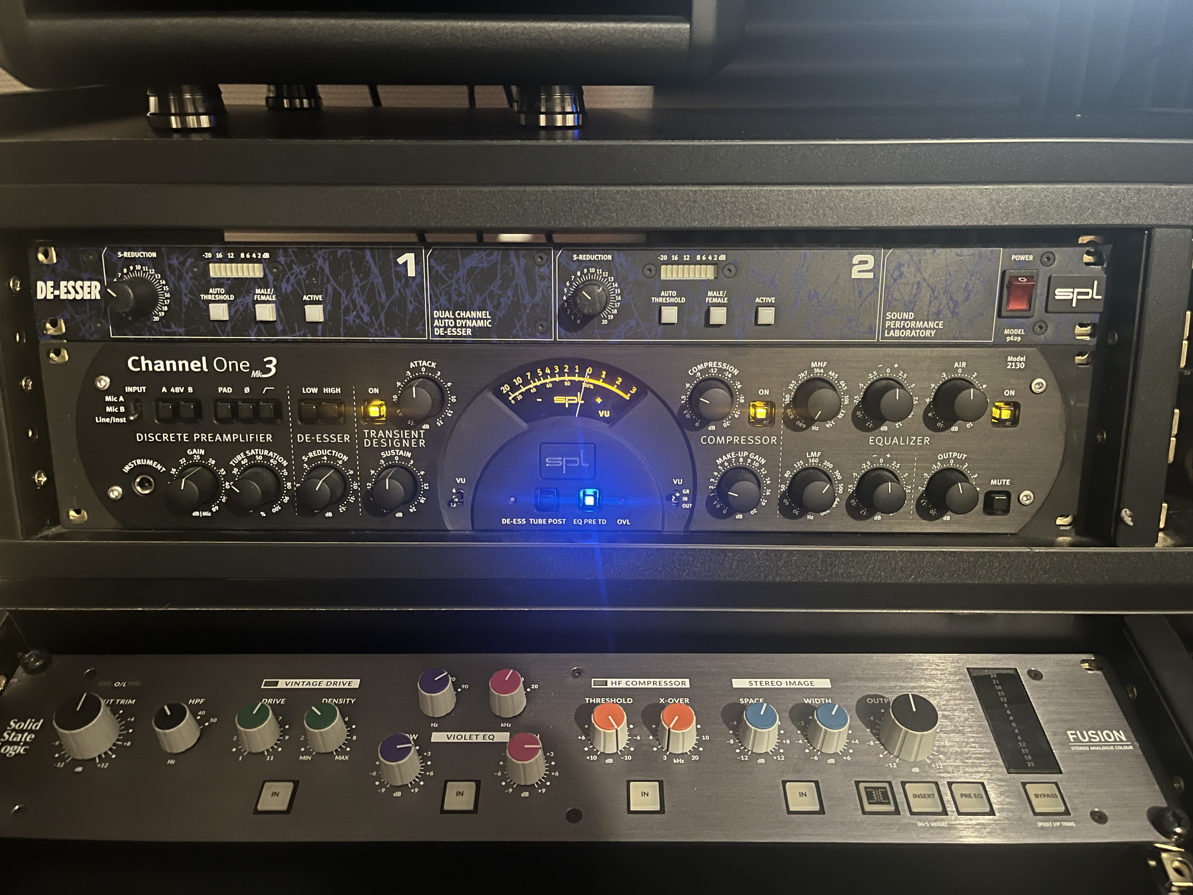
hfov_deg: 67.3
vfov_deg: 53.1
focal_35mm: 26
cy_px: 448
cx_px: 596
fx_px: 896
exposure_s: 1/10
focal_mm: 5.1
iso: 500
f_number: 1.6
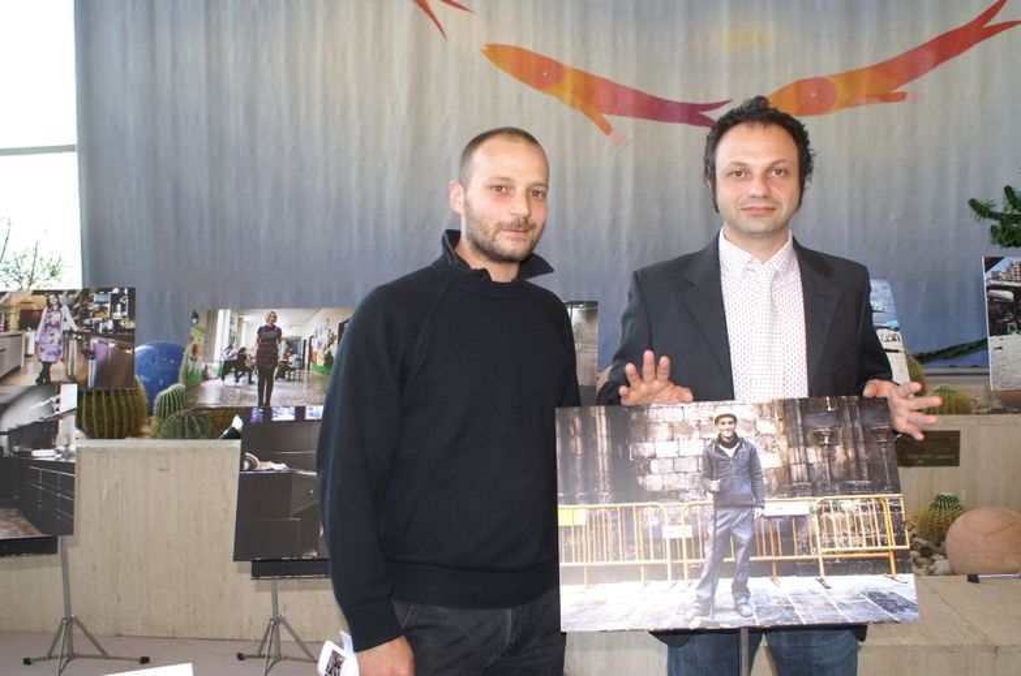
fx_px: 934
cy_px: 338
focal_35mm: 33
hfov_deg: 57.3
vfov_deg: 39.8
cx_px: 510
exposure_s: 1/60
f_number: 4
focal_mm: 22
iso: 400
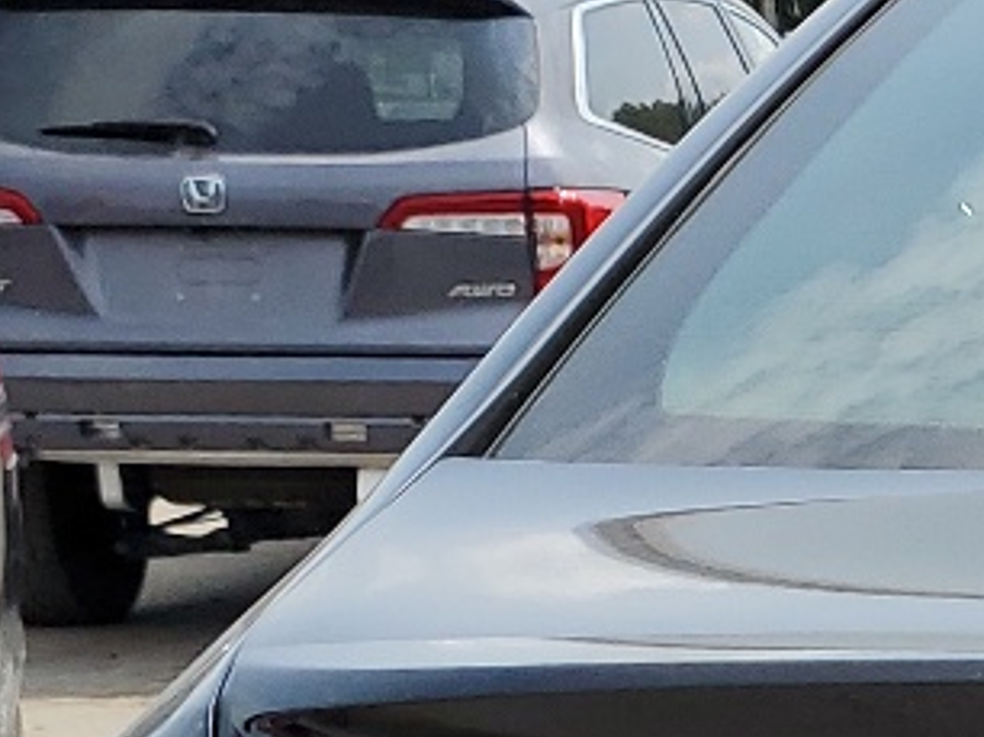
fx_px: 3863
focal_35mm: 136
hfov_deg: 12.8
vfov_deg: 10.3
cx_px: 1929
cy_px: 1294
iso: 50
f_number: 1.5
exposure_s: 1/3333
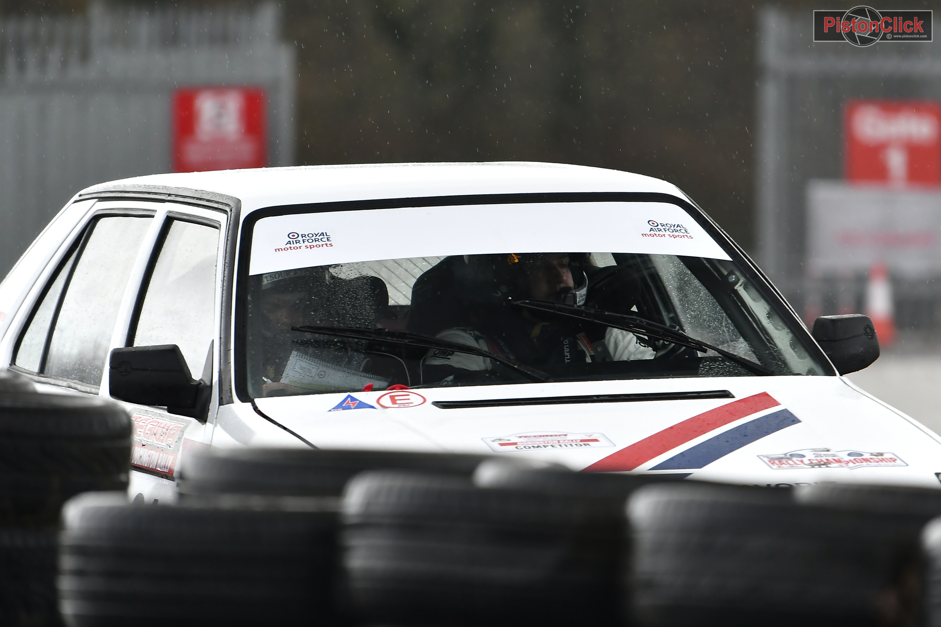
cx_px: 470
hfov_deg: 6.9
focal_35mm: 300
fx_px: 7841
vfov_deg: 4.6
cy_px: 314
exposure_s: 1/400
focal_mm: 200
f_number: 2.8
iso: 560
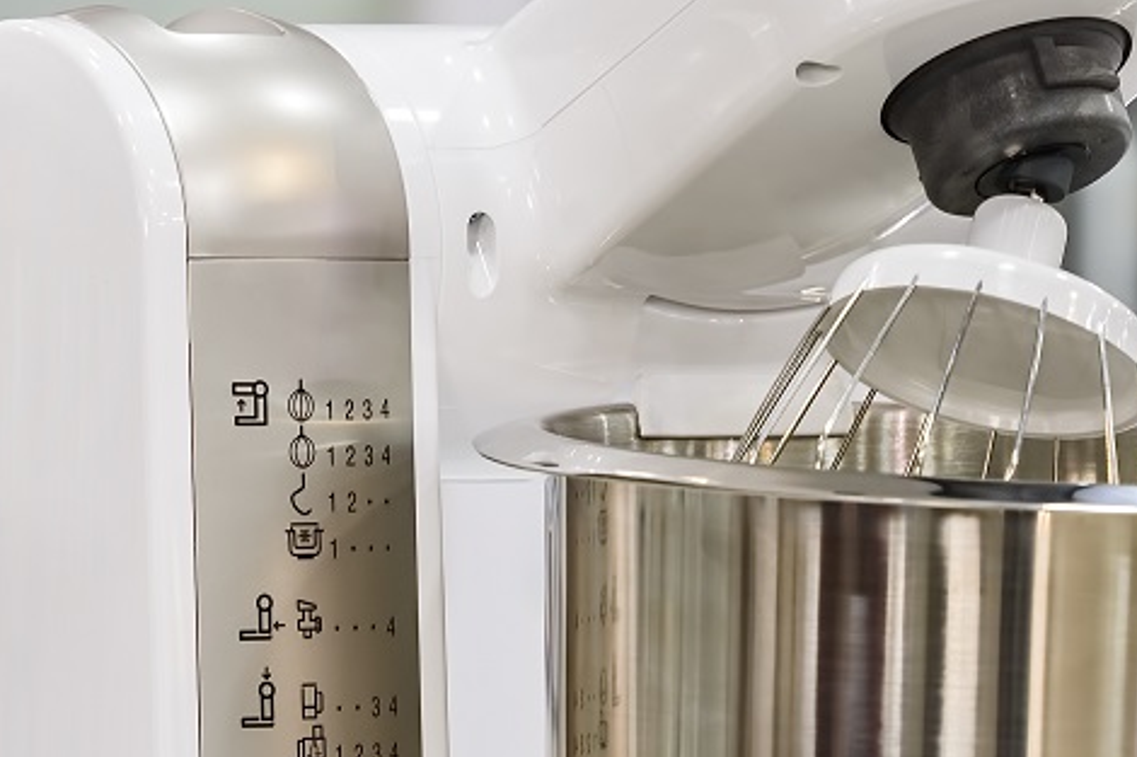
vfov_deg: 3.3
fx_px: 13291
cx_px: 960
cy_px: 534
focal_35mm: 421
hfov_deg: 4.9
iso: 200
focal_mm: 165
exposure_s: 1/5
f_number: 7.1
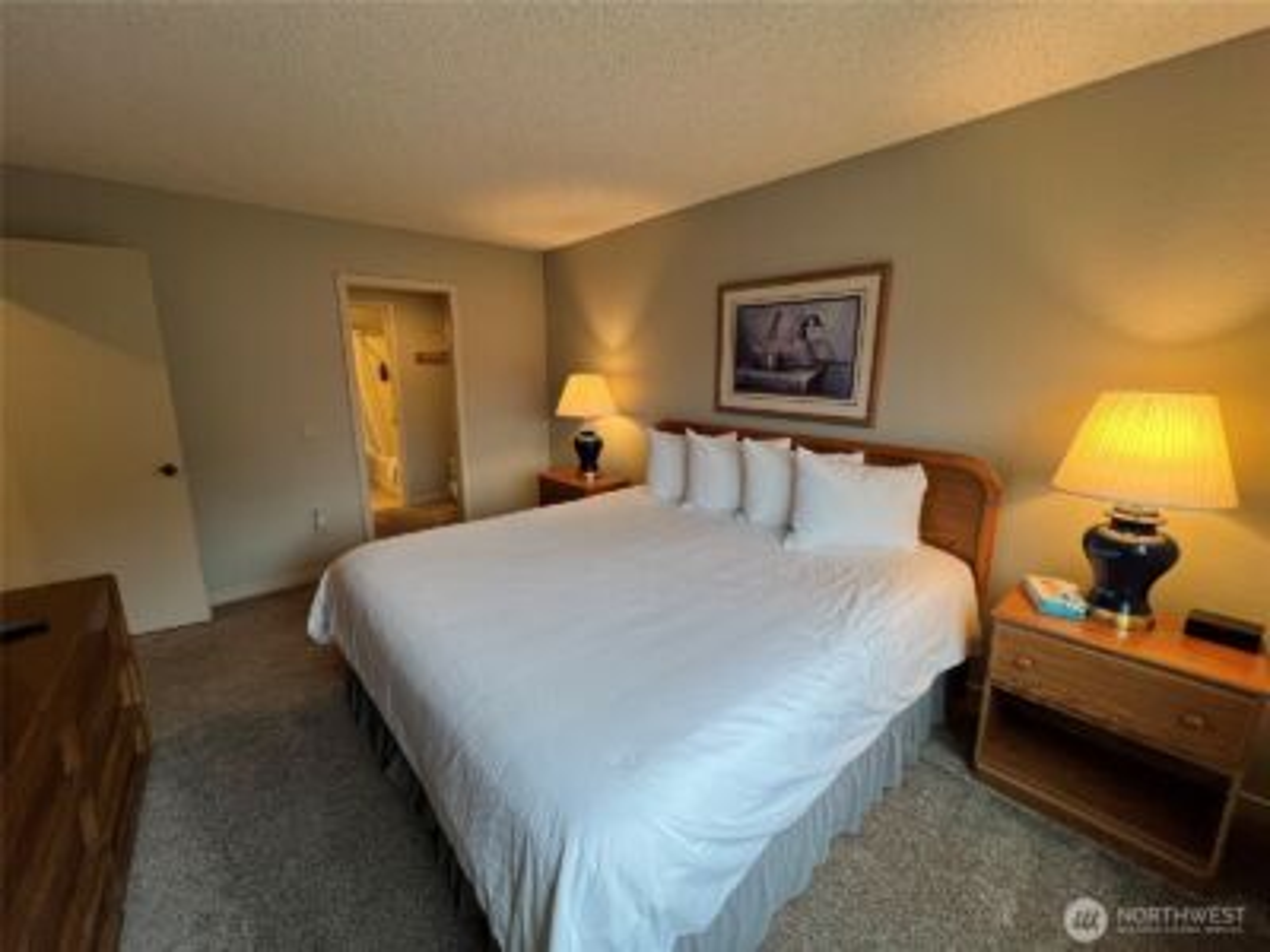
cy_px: 476
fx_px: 477
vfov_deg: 89.9
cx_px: 635
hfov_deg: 106.2
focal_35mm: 13
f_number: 1.8
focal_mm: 1.57
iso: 160
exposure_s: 1/120
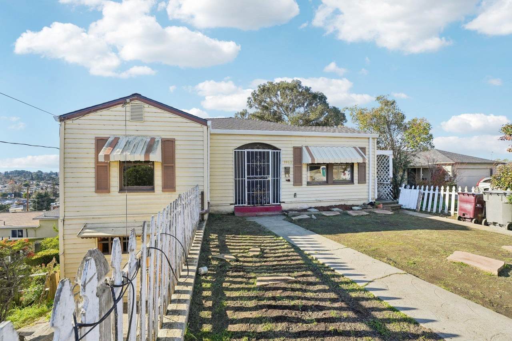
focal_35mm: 14
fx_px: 199
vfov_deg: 81.2
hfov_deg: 104.3
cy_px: 170
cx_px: 256
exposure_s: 1/2000
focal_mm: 14
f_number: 8
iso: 800
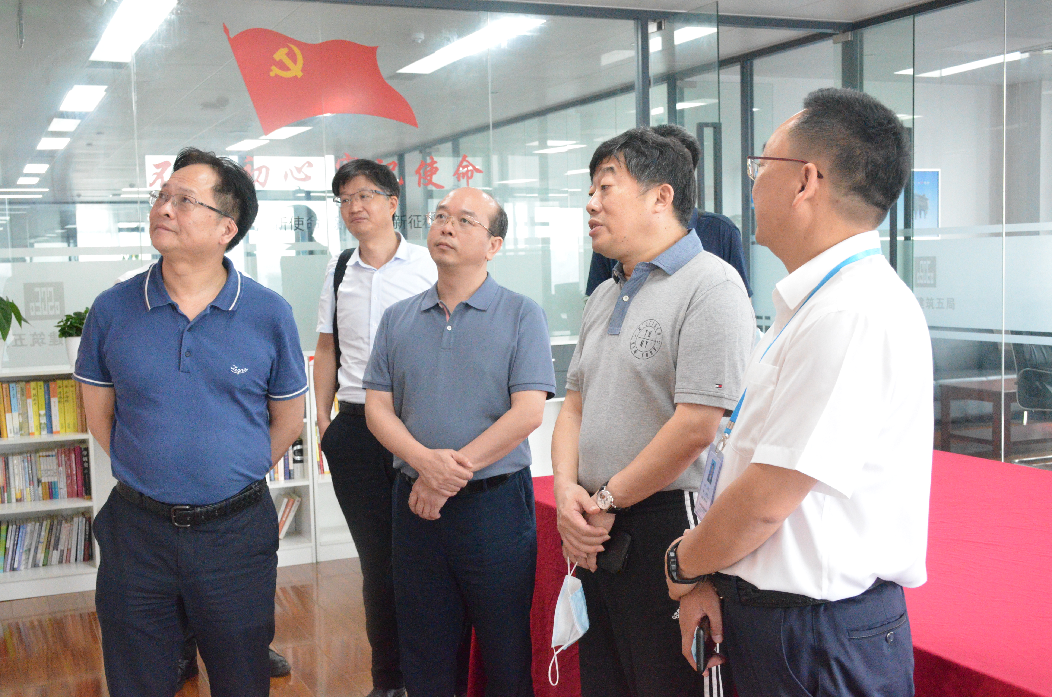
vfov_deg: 32.9
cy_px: 348
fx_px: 1181
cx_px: 526
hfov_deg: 48.0
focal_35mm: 40
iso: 6400
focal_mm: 27
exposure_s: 1/200
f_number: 7.1
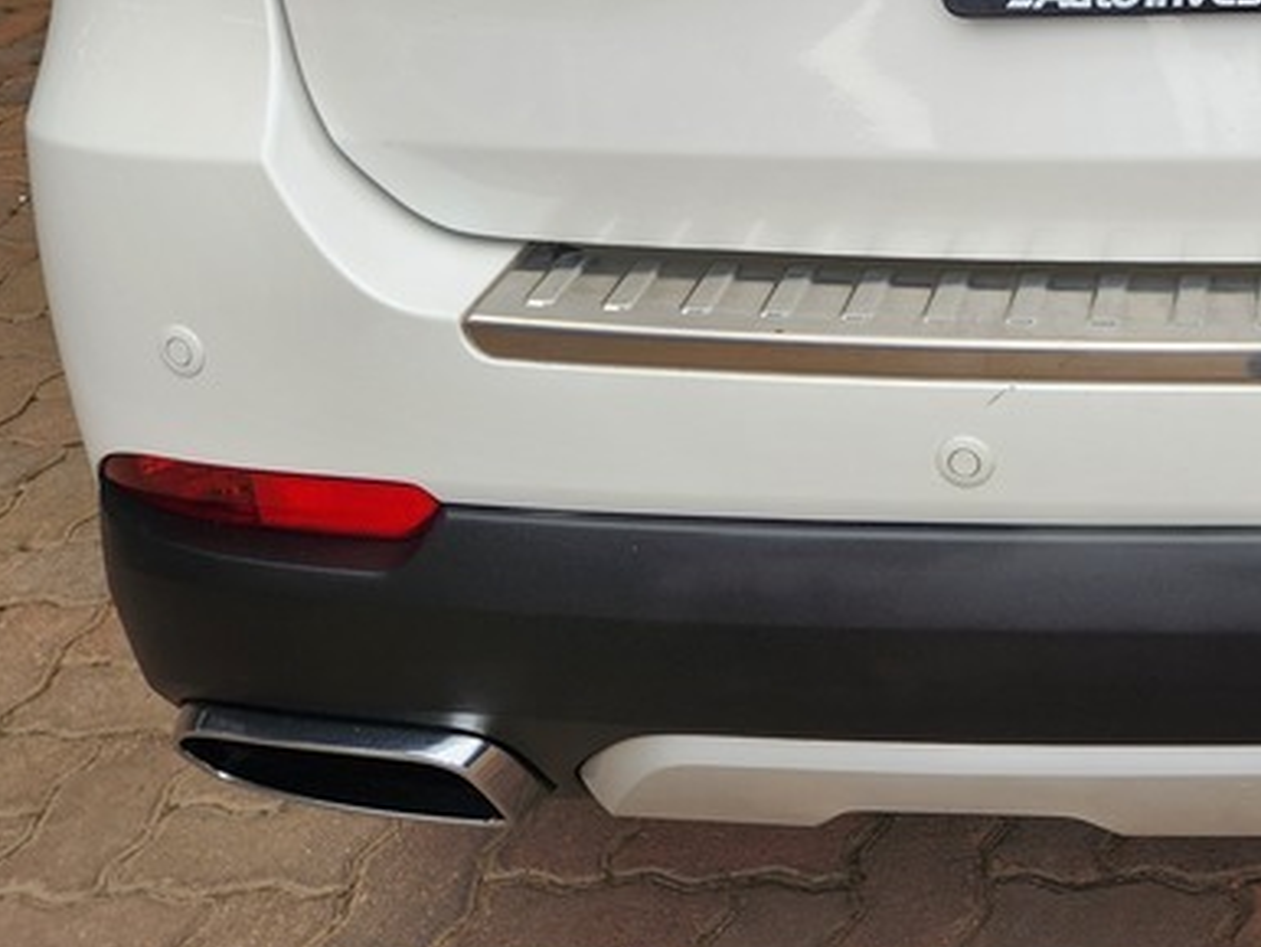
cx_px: 1398
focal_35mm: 61
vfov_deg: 22.4
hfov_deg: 28.6
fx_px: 2224
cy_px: -160
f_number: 1.8
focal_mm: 5.4
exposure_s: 1/412
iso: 20
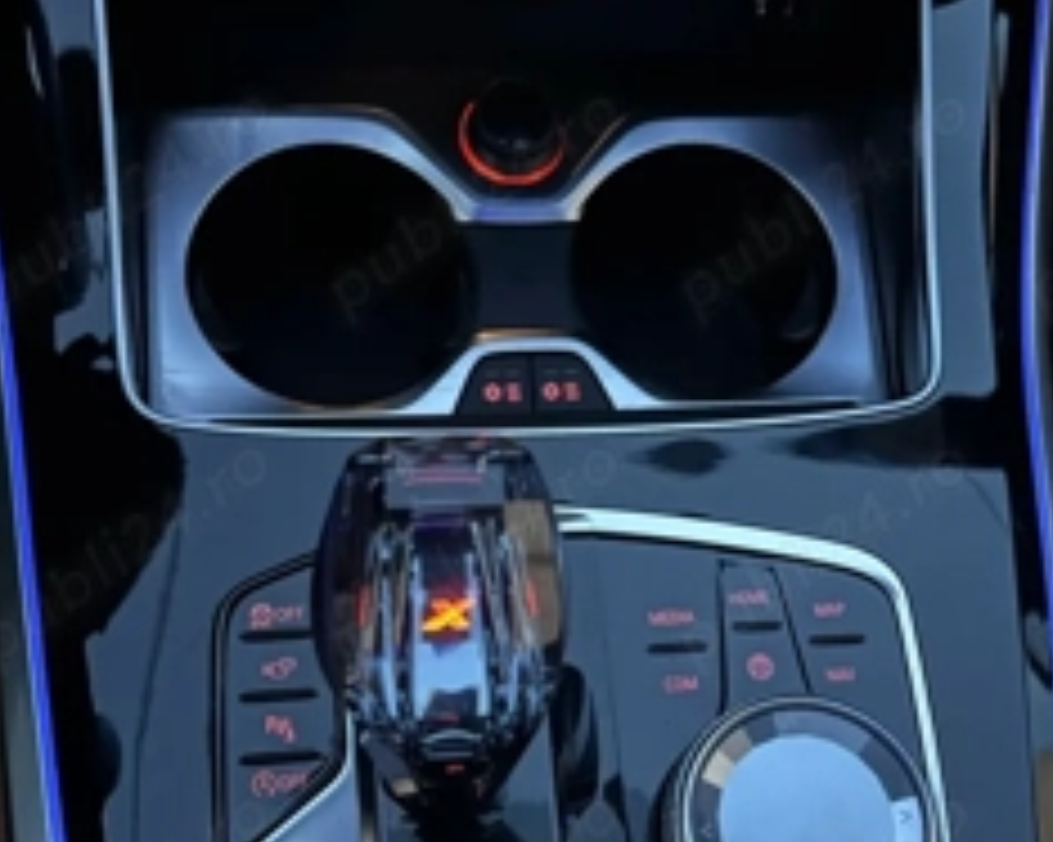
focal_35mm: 40
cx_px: 562
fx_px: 1246
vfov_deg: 36.6
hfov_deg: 45.8
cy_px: 608
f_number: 1.78
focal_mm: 6.86
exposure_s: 1/15
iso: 2500
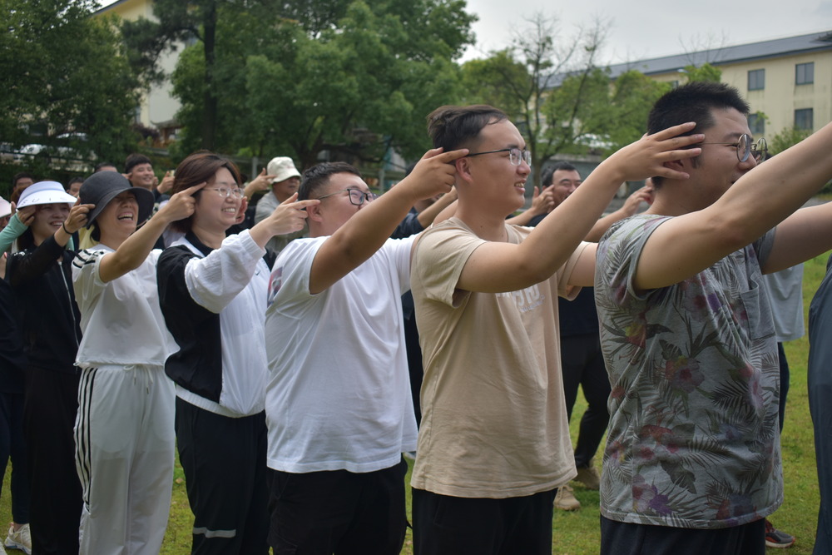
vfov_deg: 35.5
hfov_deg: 51.3
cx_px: 416
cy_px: 278
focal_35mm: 38
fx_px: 867
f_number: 4
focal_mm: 25
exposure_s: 1/500
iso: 100
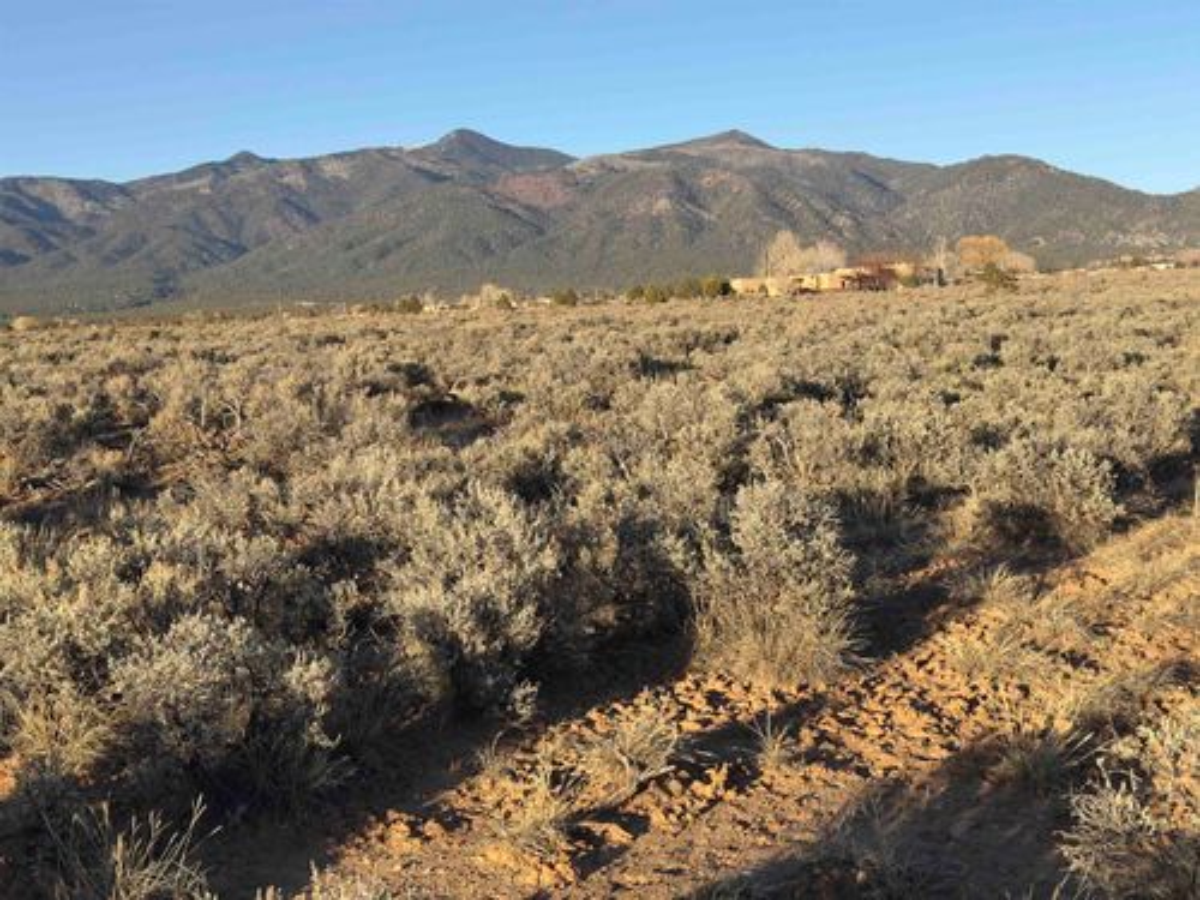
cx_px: 600
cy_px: 450
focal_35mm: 48
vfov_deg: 30.3
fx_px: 1664
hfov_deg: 39.7
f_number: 1.78
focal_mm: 6.76
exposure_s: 1/2045
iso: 64
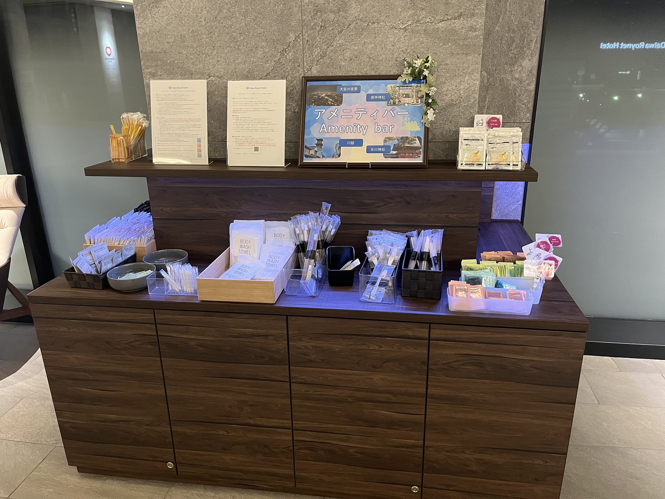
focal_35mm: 26
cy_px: 250
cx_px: 332
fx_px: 499
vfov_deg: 53.1
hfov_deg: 67.3
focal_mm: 5.1
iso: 500
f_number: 1.6
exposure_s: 1/50
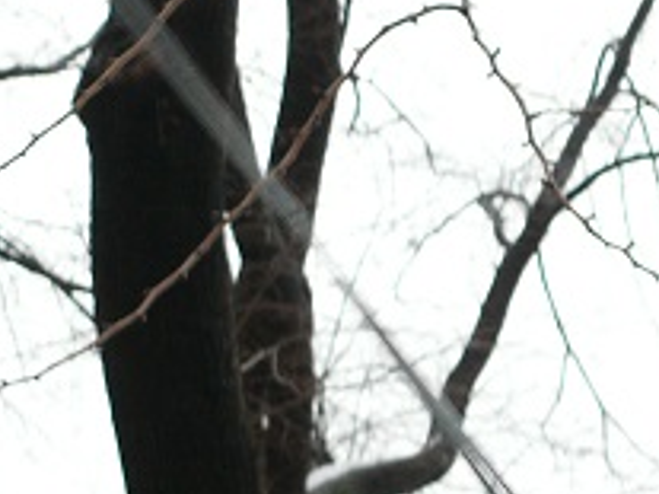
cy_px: 574
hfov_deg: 13.0
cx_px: 885
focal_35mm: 146
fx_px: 2778
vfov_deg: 10.0
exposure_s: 1/60
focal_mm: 7.8
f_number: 2.8
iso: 100
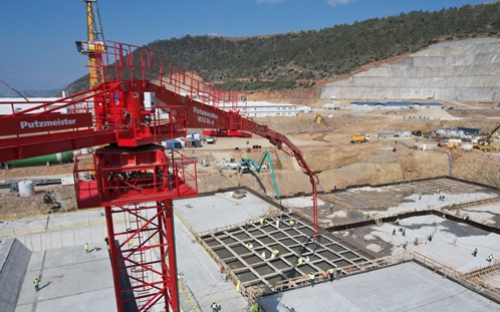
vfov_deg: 45.5
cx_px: 279
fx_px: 368
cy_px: 199
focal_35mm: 27
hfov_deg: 68.2
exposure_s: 1/3200
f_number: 2.8
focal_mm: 8.38
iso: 100
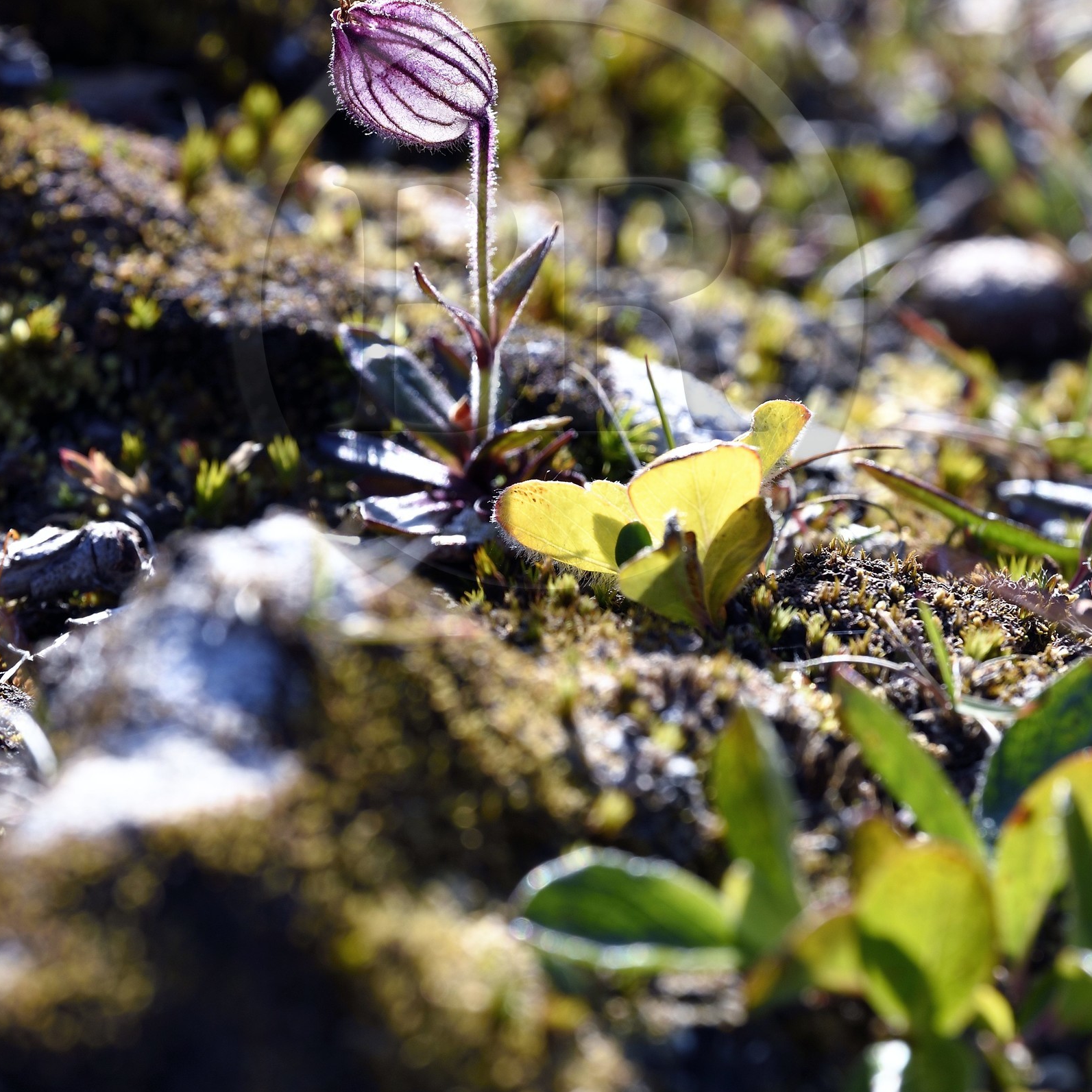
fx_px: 9137
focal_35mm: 256
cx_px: 545
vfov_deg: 6.8
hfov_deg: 6.8
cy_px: 306
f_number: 8
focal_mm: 200
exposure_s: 1/200
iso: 200
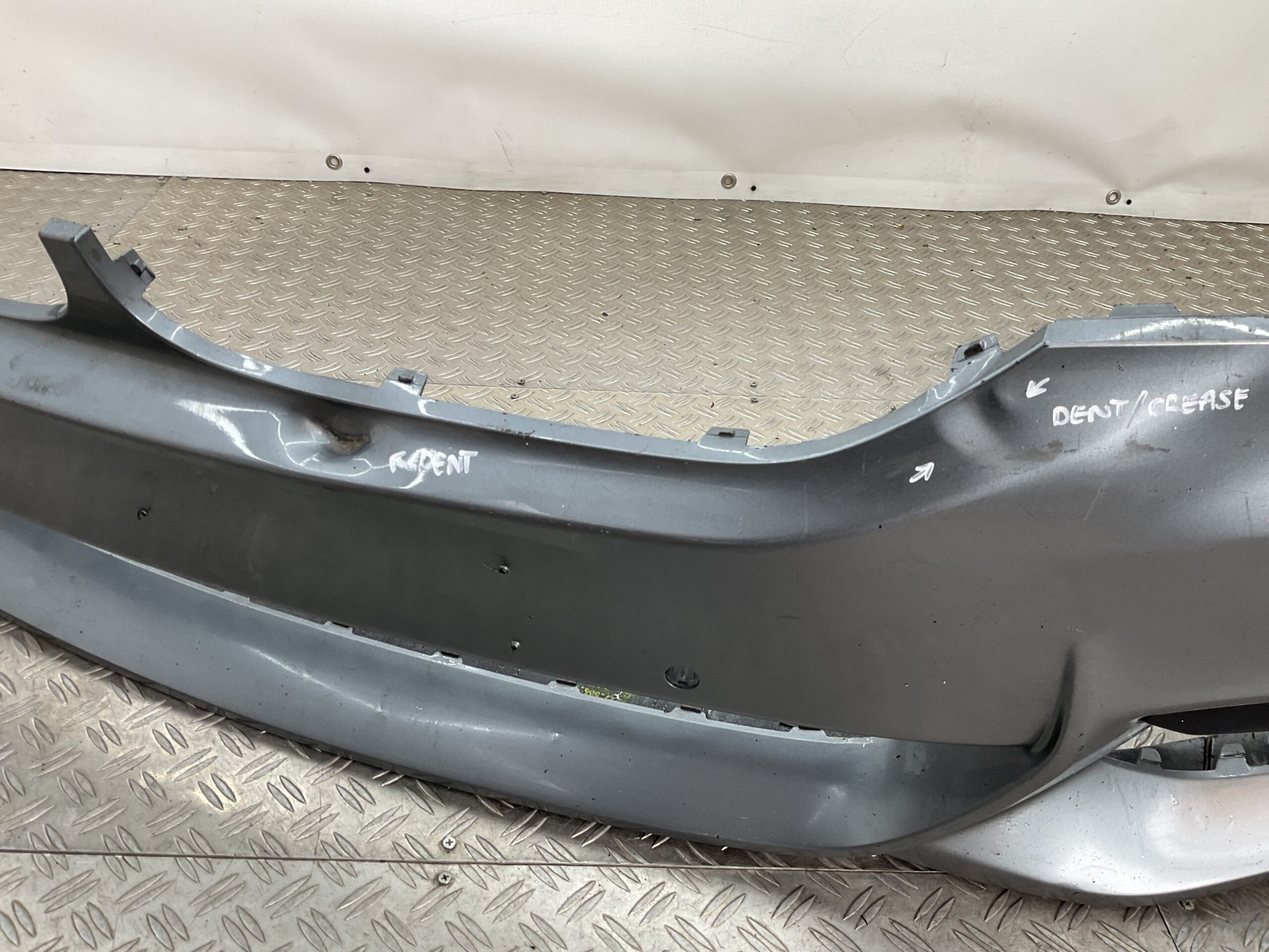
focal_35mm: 29
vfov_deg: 48.2
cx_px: 634
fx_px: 1063
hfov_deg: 61.7
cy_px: 476
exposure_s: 1/100
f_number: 1.8
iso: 25
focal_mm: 3
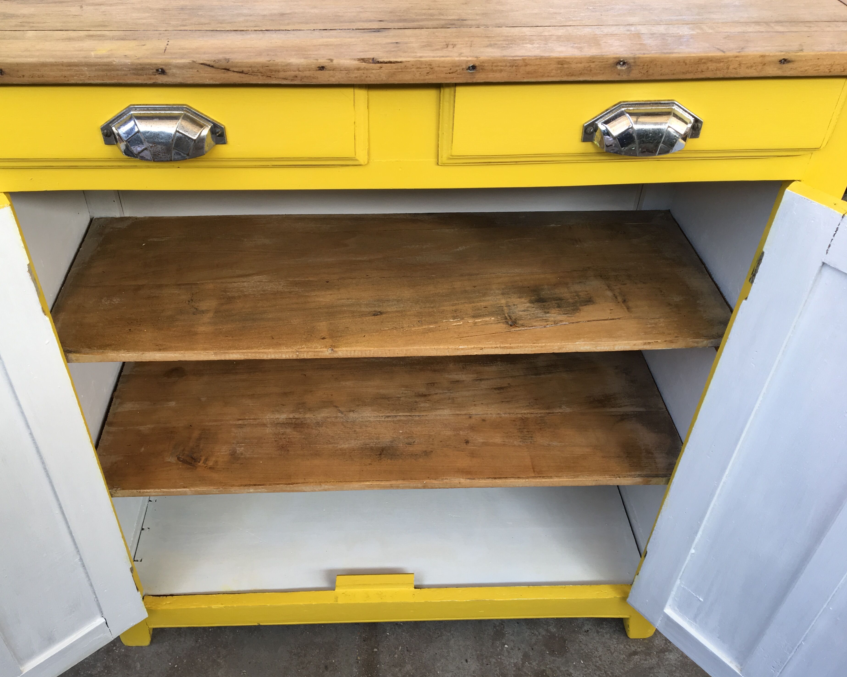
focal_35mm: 31
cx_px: 386
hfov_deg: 57.1
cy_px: 333
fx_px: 777
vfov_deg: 47.1
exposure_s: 1/60
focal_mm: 4.15
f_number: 2.2
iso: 25
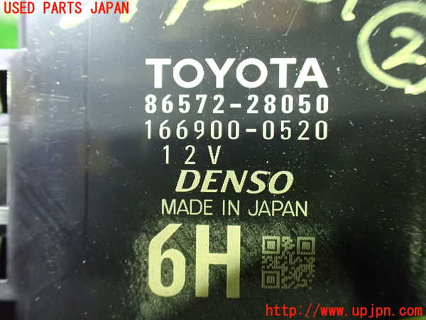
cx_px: 213
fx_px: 369
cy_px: 160
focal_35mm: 30
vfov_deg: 46.8
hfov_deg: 60.0
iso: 1600
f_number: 2.3
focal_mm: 5.4
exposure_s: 1/13
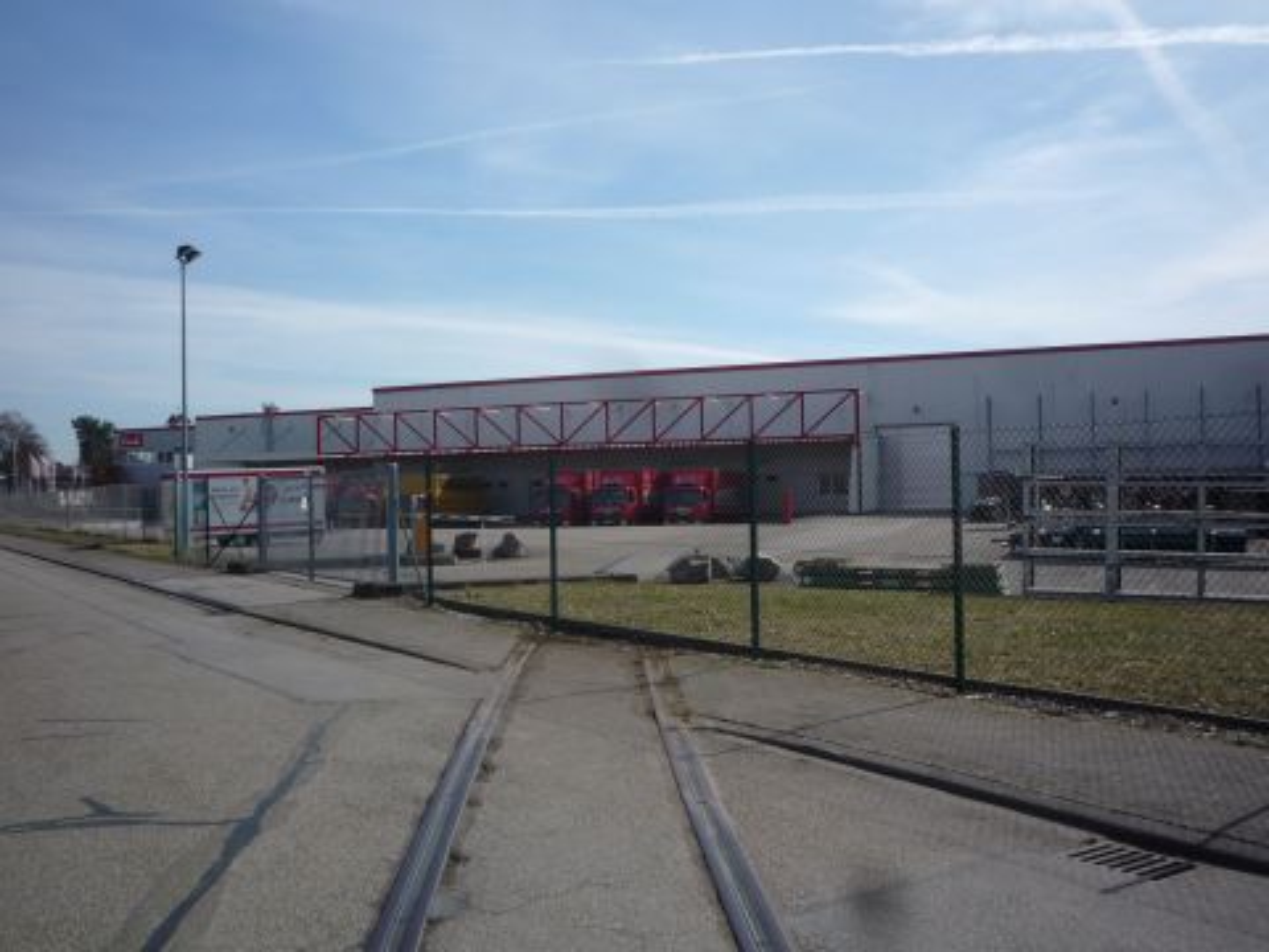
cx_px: 634
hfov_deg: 56.8
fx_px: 1173
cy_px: 476
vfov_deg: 44.2
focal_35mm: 32
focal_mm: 5.2
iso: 100
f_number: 5.6
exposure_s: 1/500
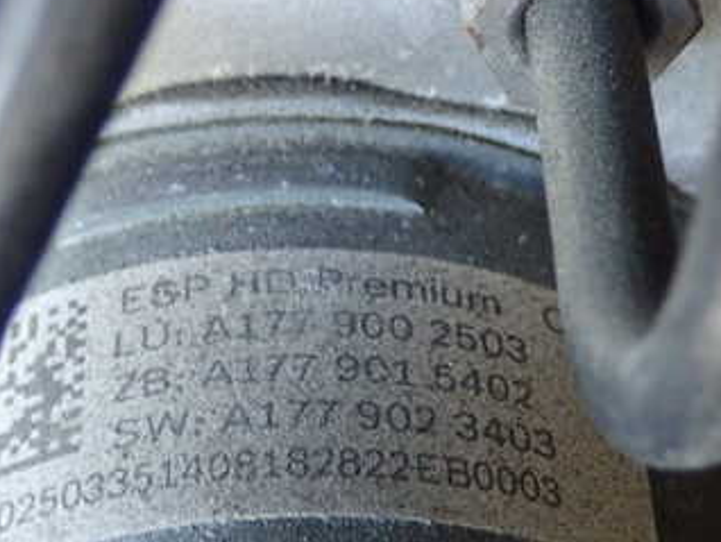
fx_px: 2084
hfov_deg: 19.6
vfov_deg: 14.8
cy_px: 383
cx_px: 367
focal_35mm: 100
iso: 800
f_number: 3.4
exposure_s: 1/15
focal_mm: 9.61
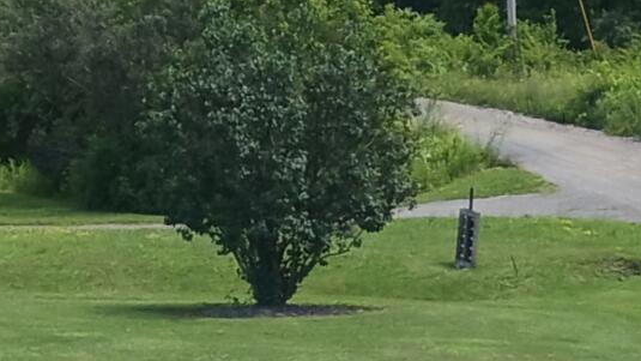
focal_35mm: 165
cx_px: 264
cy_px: 1232
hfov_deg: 13.0
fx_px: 2805
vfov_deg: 6.5
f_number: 1.8
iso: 20
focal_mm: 4
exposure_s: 1/186
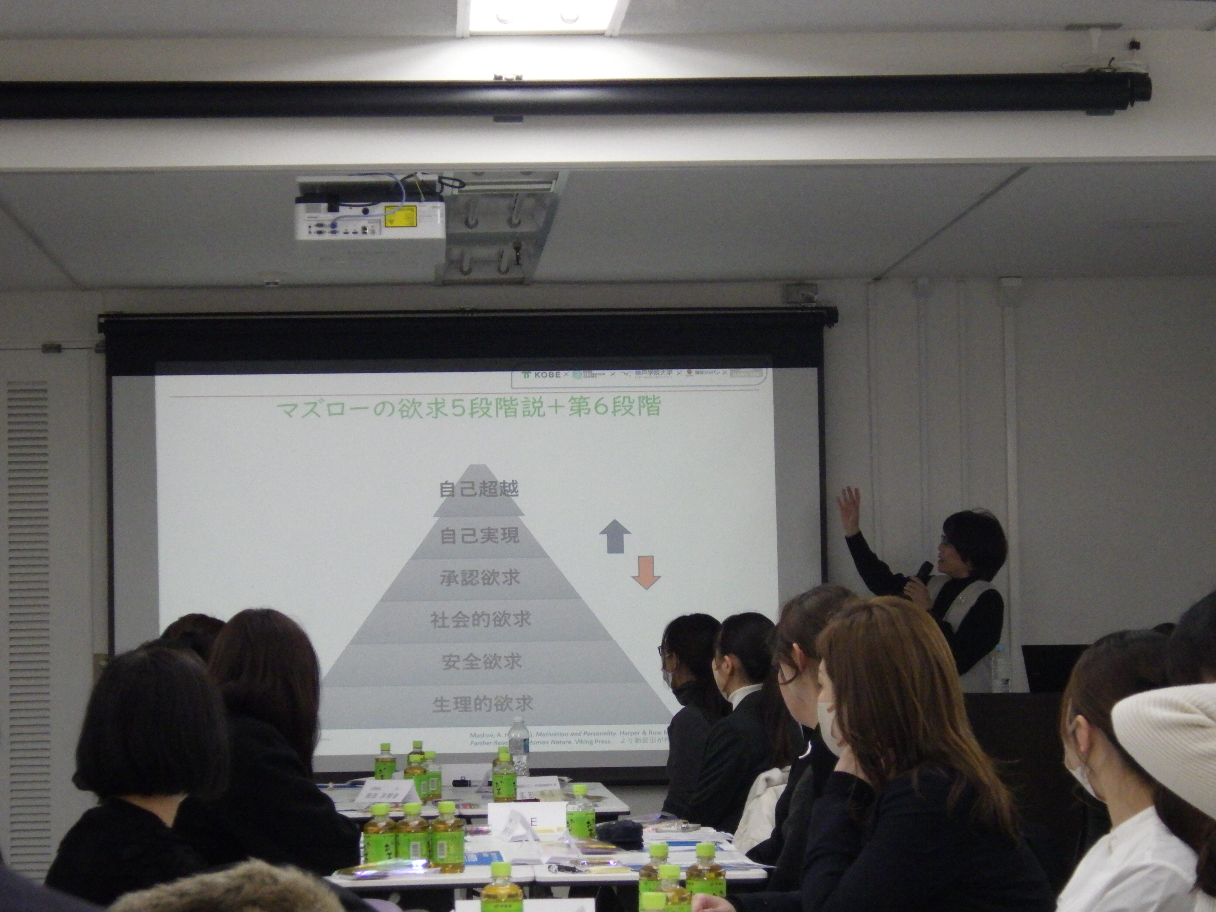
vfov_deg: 12.9
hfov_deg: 17.1
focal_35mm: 115
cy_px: 456
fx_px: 4040
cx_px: 608
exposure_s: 1/100
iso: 1000
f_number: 5.2
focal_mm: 20.6
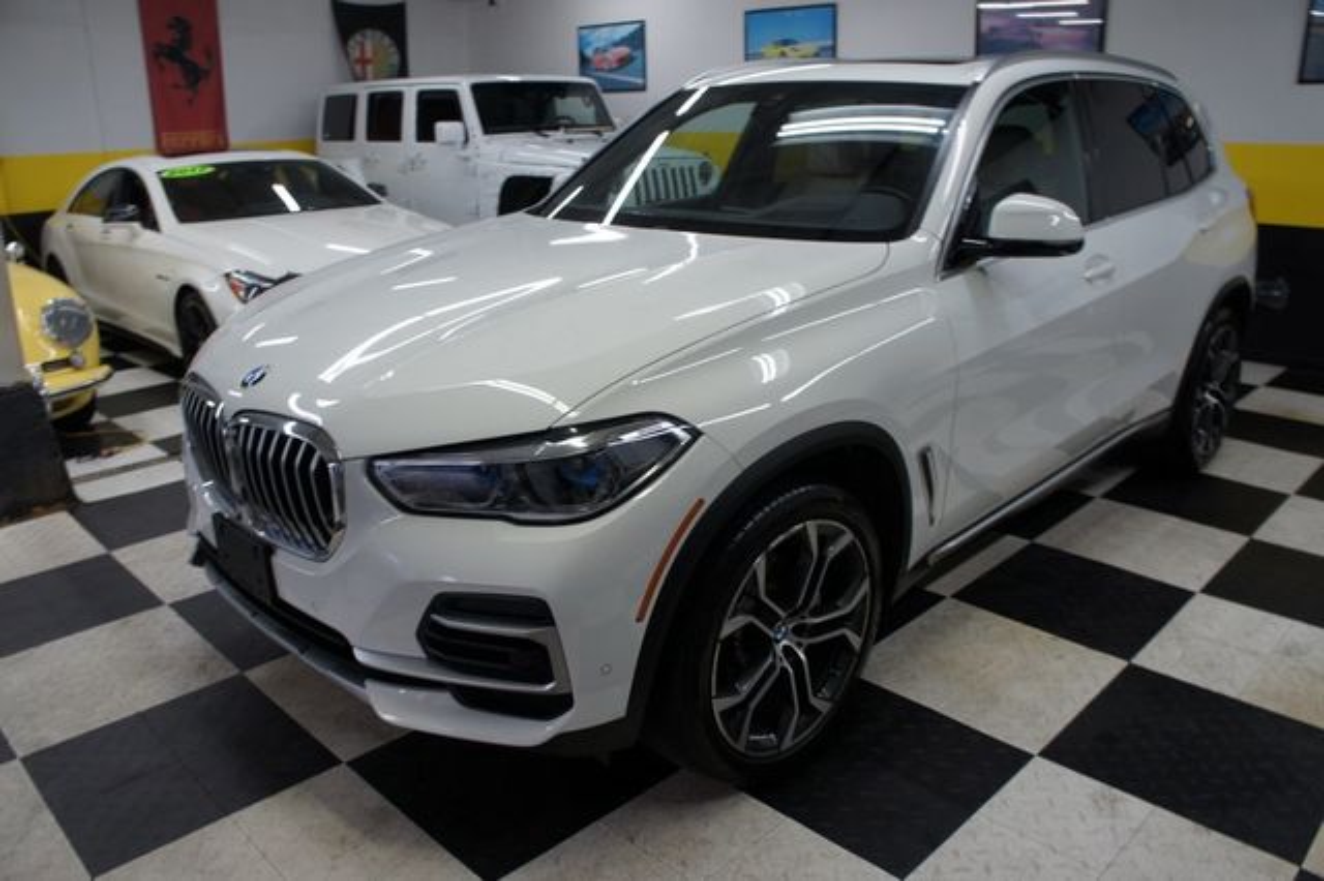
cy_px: 440
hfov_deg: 67.4
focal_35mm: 27
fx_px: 992
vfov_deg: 47.9
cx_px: 662
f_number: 4.5
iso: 200
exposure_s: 1/40
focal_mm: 18
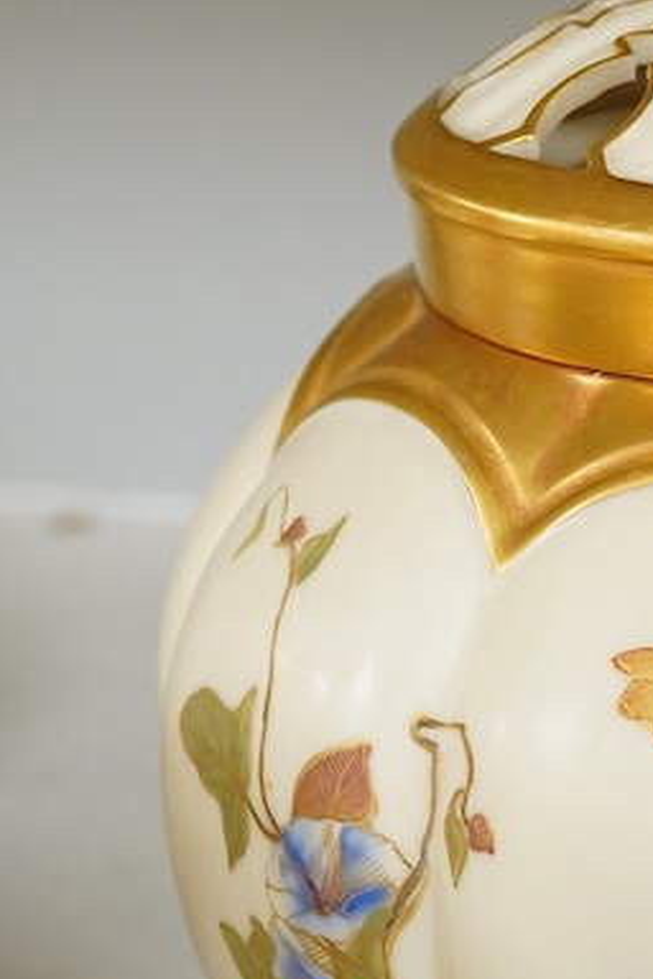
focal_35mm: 132
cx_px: 870
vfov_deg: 15.5
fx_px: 3591
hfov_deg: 10.2
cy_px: 514
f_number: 7.1
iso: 2500
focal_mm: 30
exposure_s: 1/160
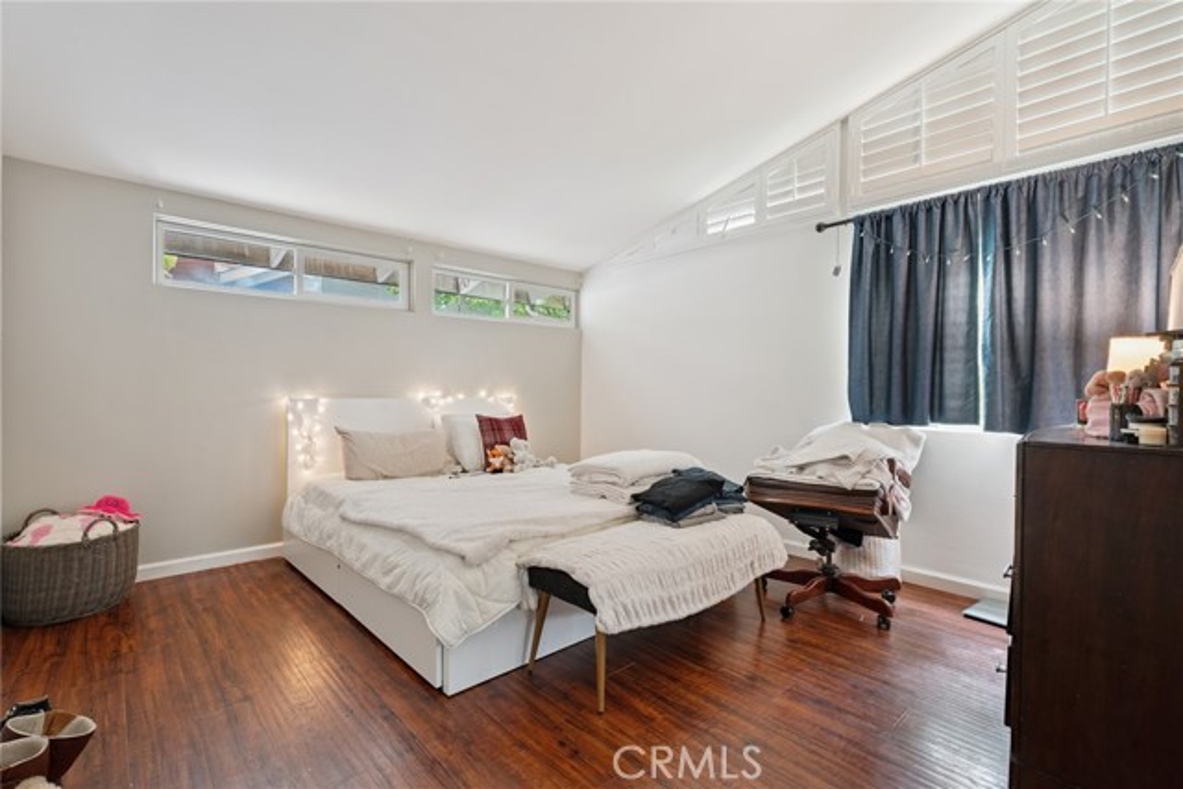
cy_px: 394
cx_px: 592
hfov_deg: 96.4
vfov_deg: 73.4
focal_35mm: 16
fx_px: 529
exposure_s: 1/2
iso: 160
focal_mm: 16.1
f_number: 8
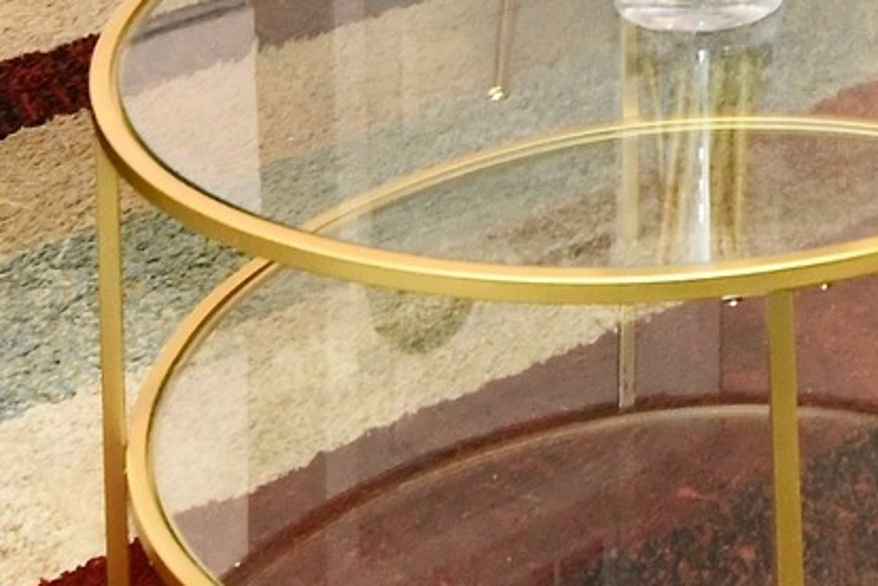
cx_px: 1056
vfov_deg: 10.5
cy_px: -1009
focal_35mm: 104
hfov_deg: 18.6
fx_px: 2536
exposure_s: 1/60
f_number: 6.3
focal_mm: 14
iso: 640
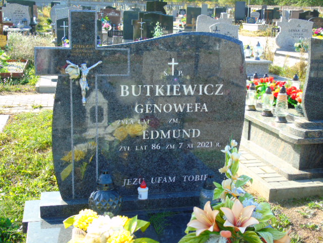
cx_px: 162
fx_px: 429
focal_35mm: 46
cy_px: 122
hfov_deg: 41.2
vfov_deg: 31.5
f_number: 4.1
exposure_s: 1/125
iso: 80
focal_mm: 8.2
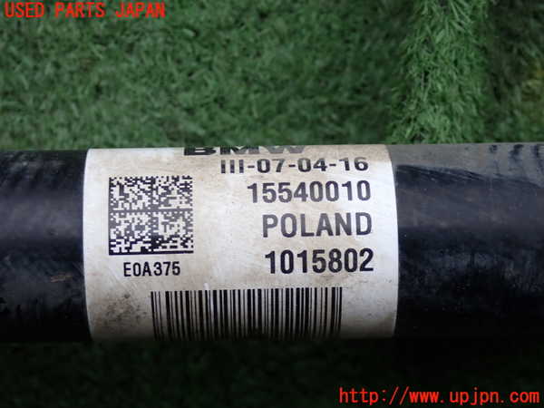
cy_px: 204
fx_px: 1383
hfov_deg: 22.3
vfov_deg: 16.8
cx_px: 272
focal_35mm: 88
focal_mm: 15.66
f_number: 4.5
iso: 160
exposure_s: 1/125
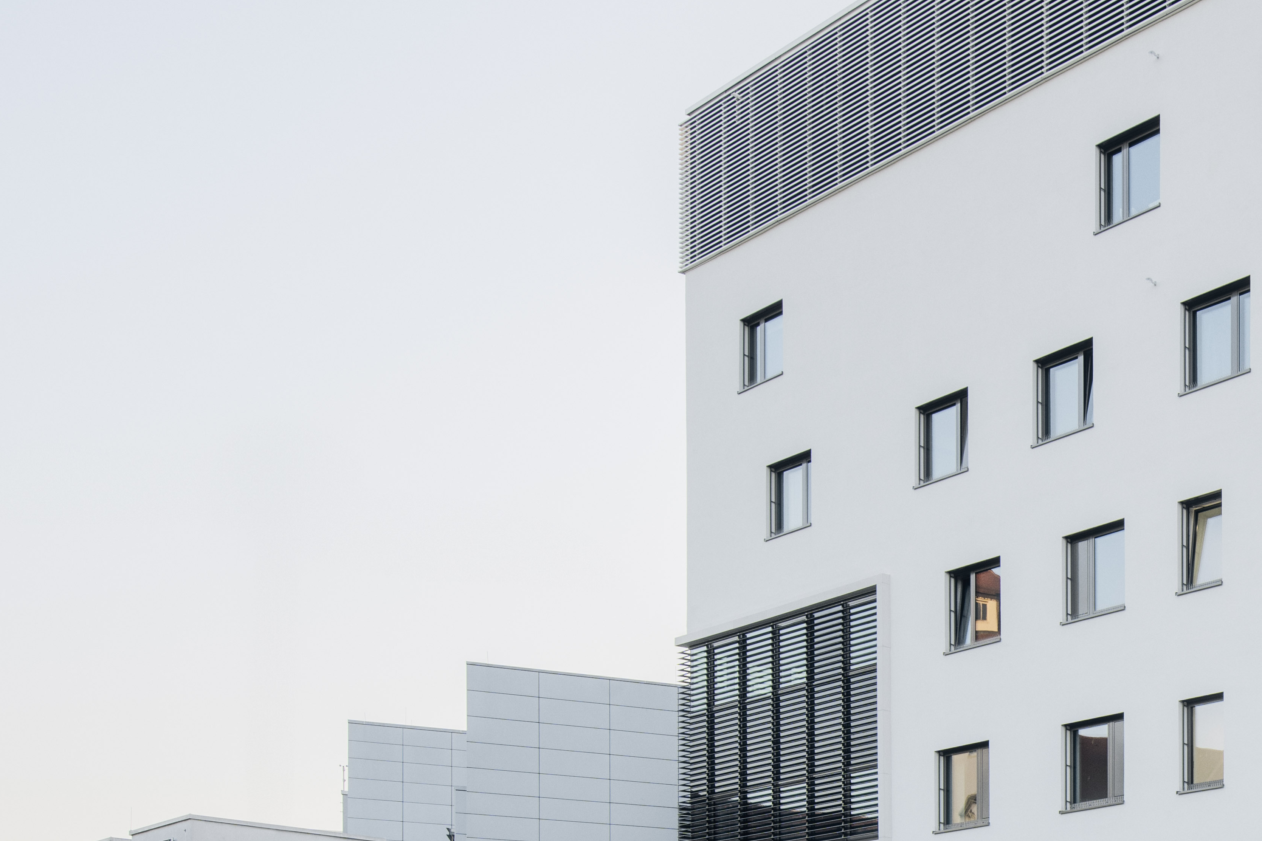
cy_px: 410
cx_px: 1553
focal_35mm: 47
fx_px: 1647
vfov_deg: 28.6
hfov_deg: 33.3
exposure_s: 1/15
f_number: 8
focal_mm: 19
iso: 64
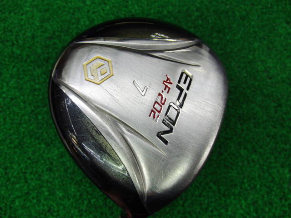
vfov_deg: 38.7
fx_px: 311
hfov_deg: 50.1
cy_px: 109
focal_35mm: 37
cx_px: 146
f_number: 3.6
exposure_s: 1/80
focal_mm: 6.42
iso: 250
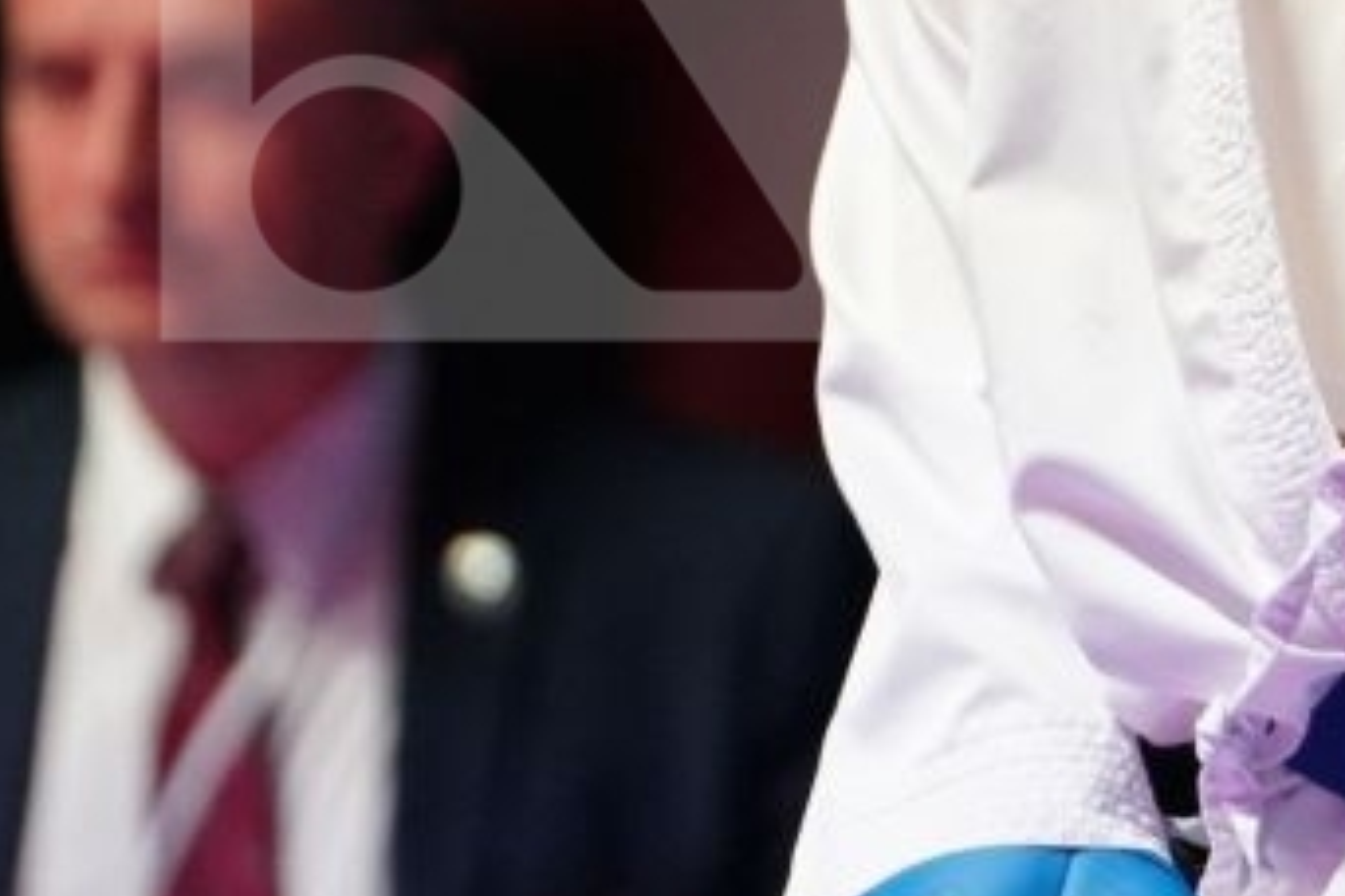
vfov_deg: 1.3
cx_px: 1860
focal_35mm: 1053
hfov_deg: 2.0
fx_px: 39338
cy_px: -16
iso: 2500
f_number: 2.8
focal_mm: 200
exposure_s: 1/1000
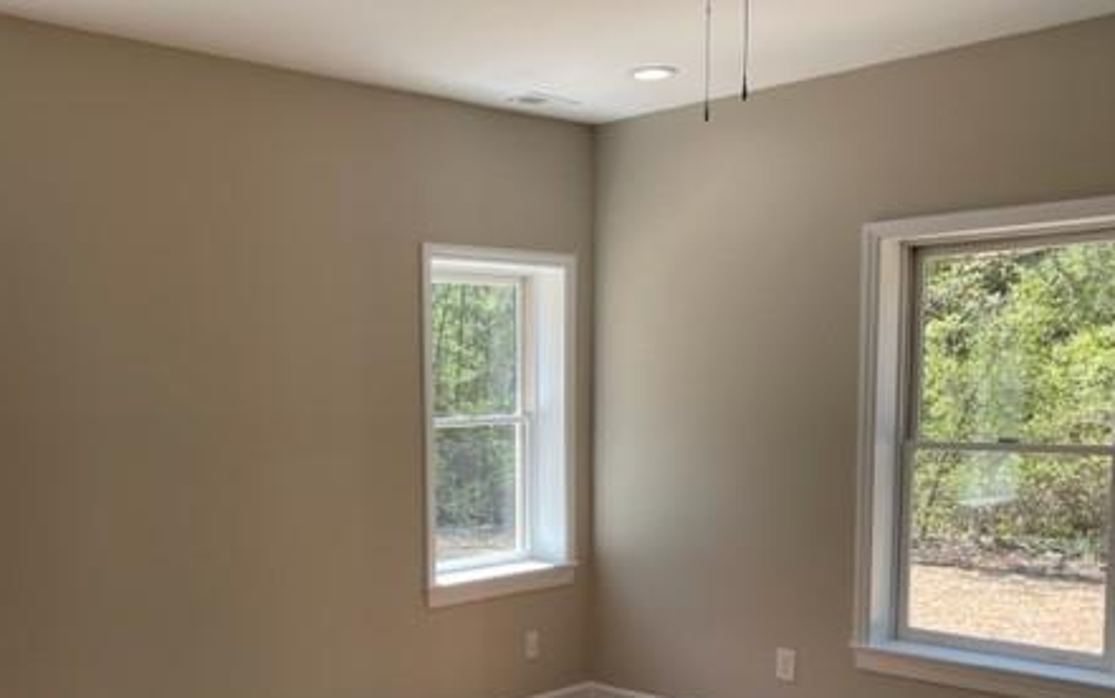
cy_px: 526
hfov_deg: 48.6
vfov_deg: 31.4
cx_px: 392
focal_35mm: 40
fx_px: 1216
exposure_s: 1/256
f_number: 1.6
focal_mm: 4.2
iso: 32
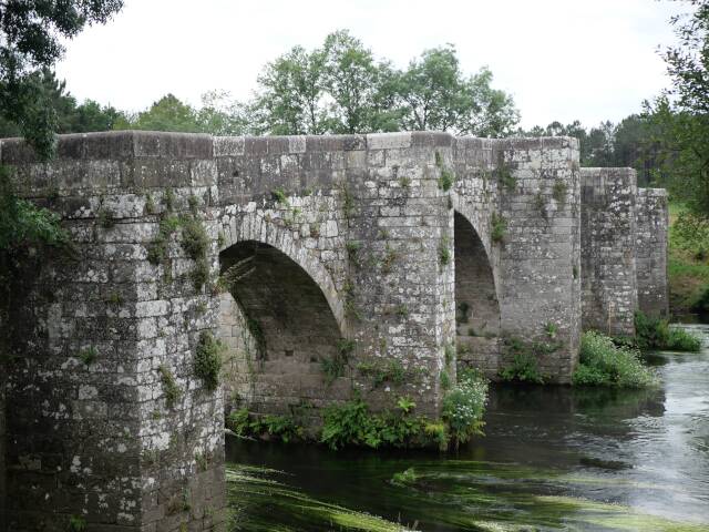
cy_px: 266
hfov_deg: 38.2
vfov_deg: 29.1
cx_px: 354
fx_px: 1024
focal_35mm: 50
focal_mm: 25
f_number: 1.7
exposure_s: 1/2500
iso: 200
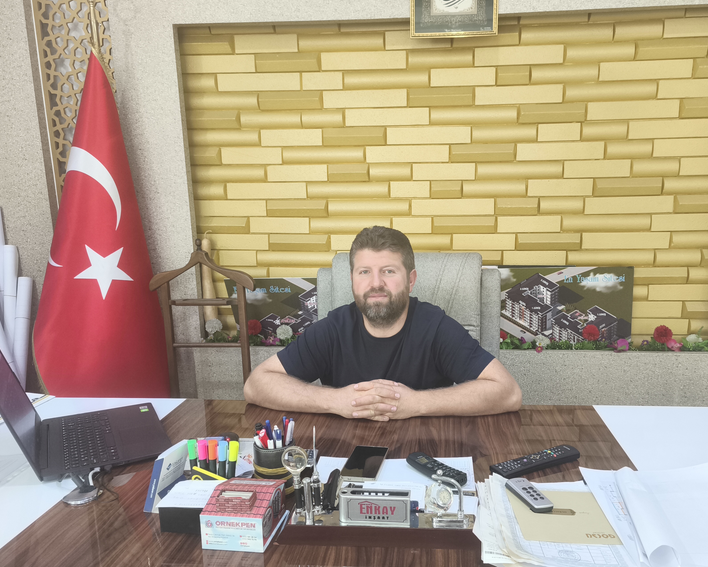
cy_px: 327
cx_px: 402
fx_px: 608
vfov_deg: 49.8
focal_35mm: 29
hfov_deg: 60.2
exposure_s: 1/50
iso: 640
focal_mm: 5.35
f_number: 1.7
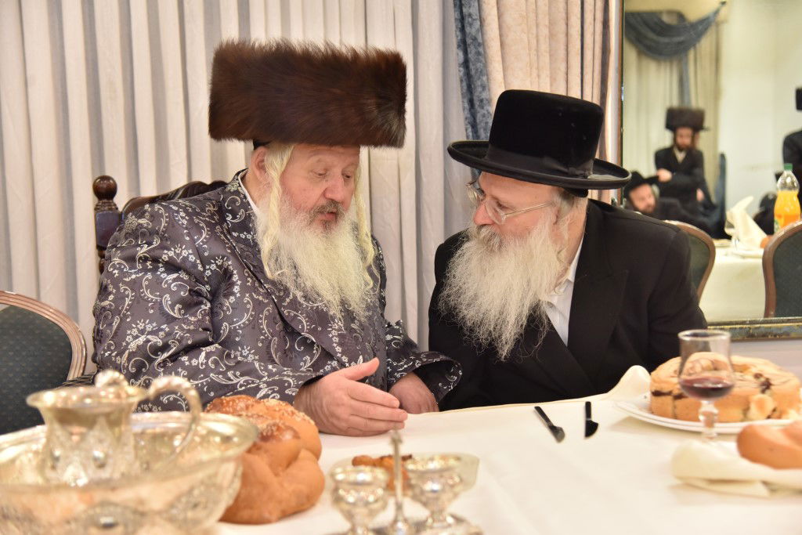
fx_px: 1159
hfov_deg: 38.2
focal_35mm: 52
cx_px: 401
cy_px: 268
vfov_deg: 26.0
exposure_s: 1/160
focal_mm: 52
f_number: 4
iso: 2000
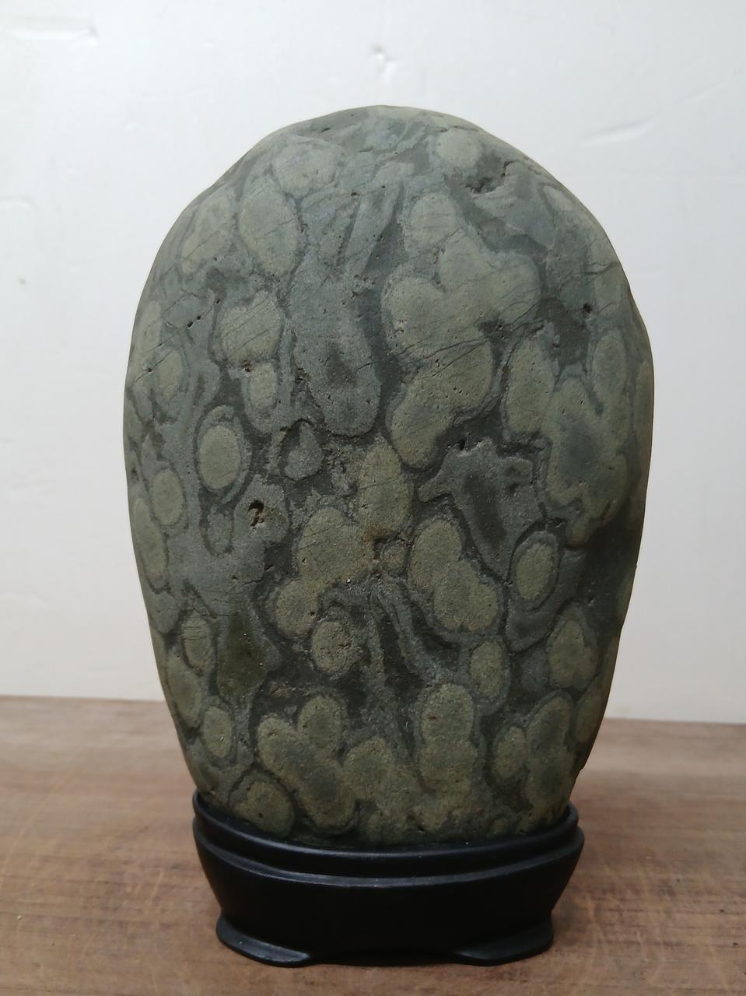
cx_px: 373
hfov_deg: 53.0
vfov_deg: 67.3
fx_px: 748
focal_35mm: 26
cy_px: 498
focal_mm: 3.98
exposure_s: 1/50.3
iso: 160
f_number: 1.8
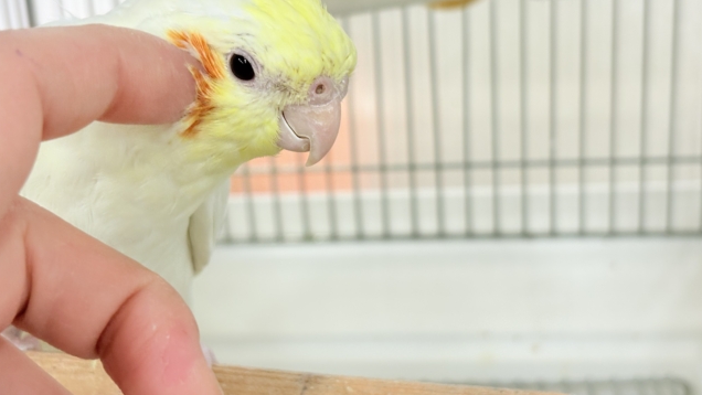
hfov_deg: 36.6
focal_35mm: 57
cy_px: 170
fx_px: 1061
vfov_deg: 21.1
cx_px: 350
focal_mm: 5.96
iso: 100
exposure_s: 1/50
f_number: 1.6
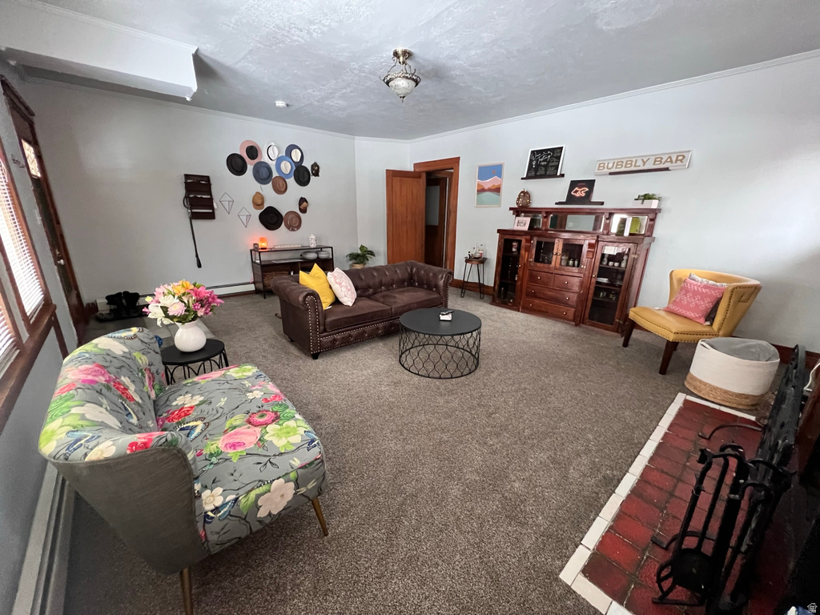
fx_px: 308
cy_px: 308
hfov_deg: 106.2
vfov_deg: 89.9
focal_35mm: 13
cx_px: 410
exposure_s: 1/60
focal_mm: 1.57
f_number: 1.8
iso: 640
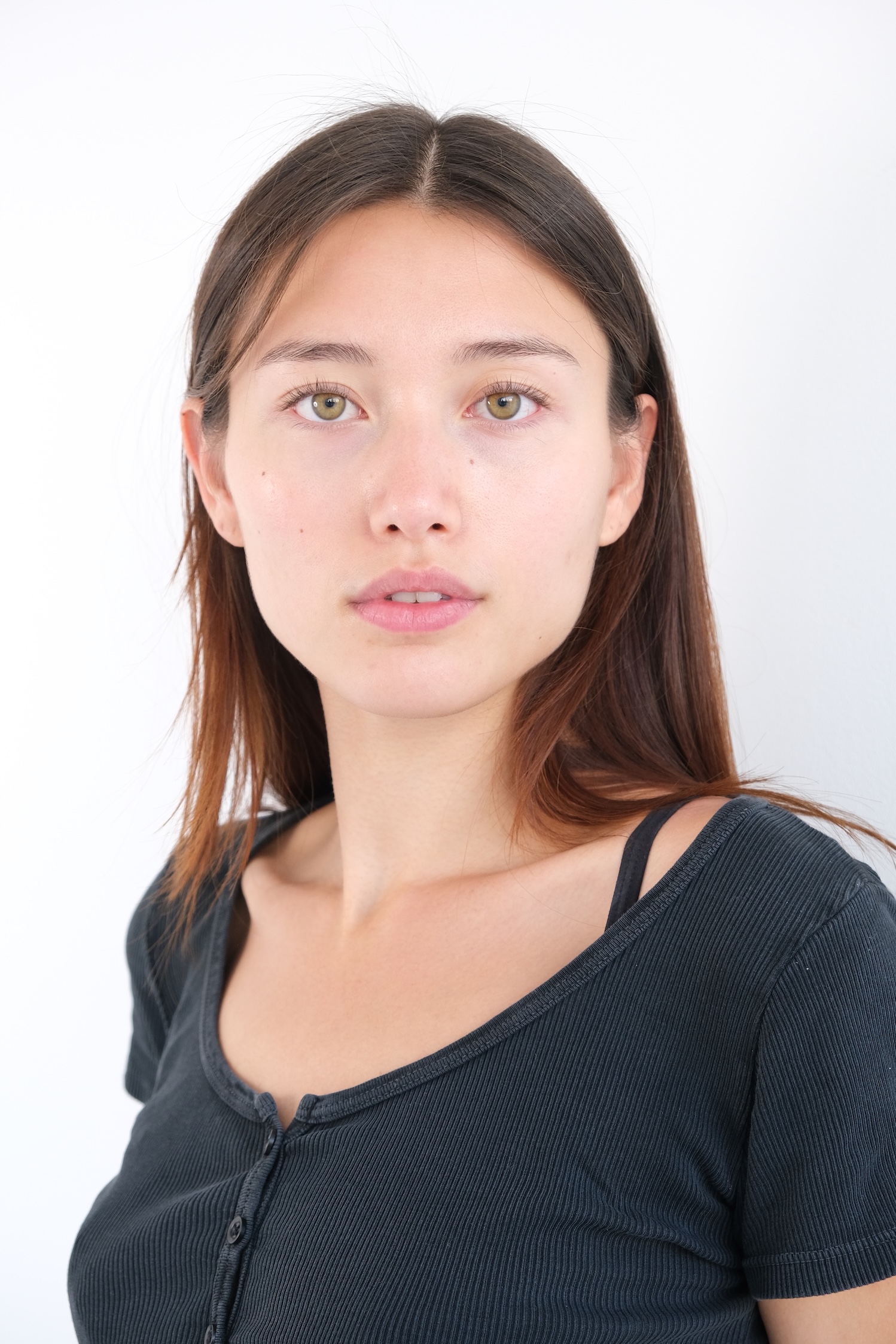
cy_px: 672
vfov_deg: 27.7
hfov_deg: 18.7
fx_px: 2724
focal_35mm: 73
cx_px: 448
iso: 800
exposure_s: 1/125
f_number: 5
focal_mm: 48.4
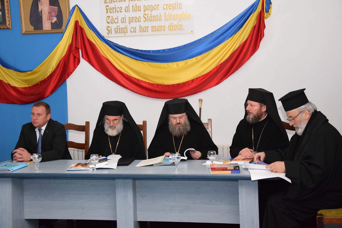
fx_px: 484
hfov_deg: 38.9
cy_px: 114
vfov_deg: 26.5
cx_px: 171
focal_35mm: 51
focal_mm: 34
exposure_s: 1/40
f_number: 5
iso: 4000
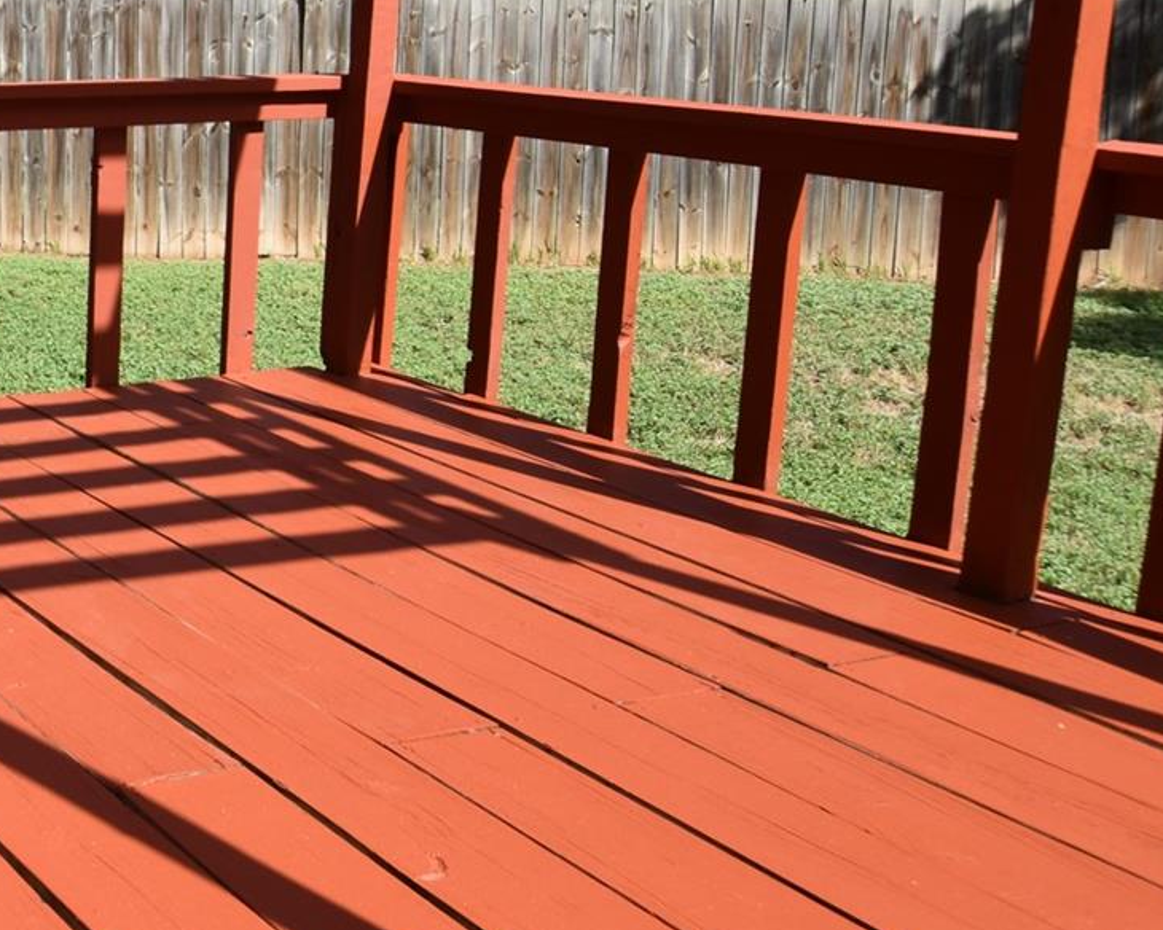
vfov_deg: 29.1
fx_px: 1766
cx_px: -252
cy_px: 232
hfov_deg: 30.6
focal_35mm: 51
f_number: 9
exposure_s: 1/320
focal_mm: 13
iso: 200
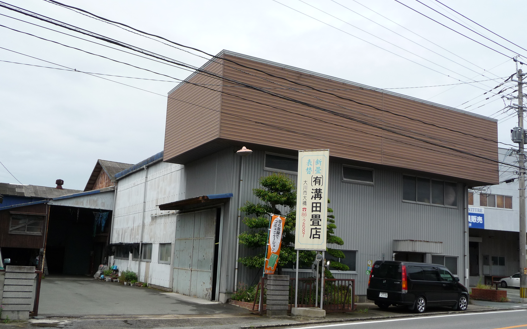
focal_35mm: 37
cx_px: 259
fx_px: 531
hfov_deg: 52.7
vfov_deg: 34.4
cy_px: 177
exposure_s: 1/1300
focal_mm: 5.6
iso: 100
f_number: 3.6
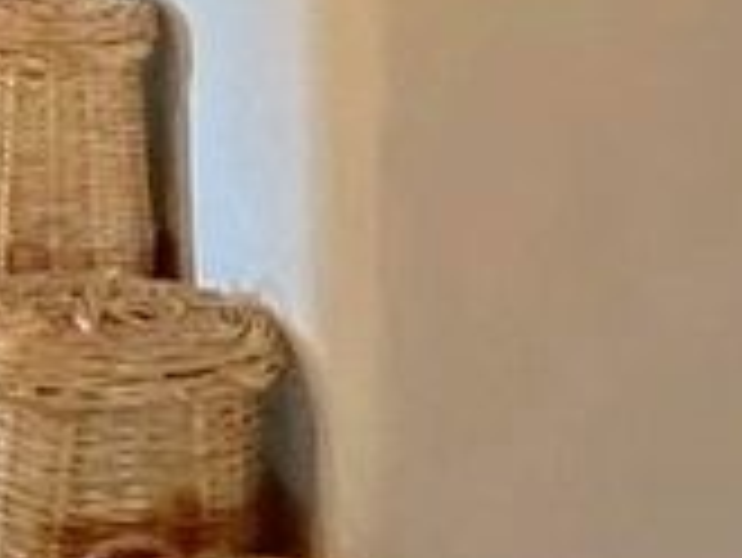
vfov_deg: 13.4
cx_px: -63
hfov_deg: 18.7
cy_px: -382
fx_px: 2167
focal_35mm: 101
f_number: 1.8
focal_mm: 1.57
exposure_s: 1/50
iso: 1000
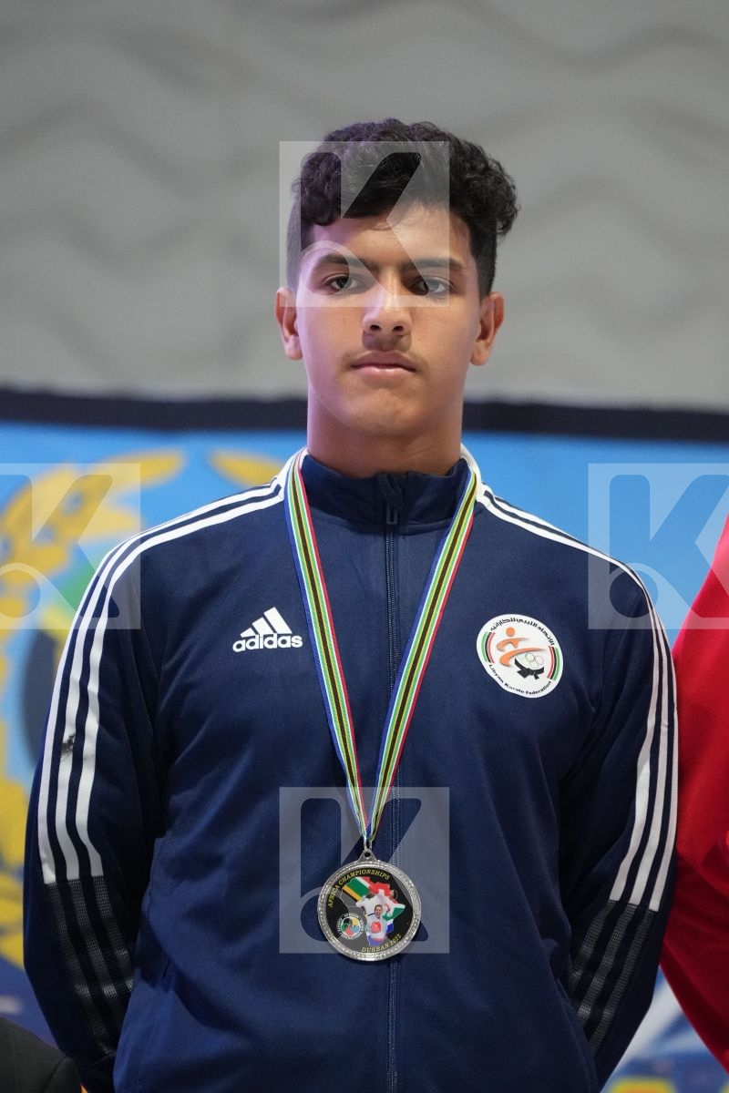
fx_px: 9112
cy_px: 546
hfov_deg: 4.6
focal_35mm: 300
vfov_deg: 6.9
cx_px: 364
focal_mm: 200
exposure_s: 1/250
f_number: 2.8
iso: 4000
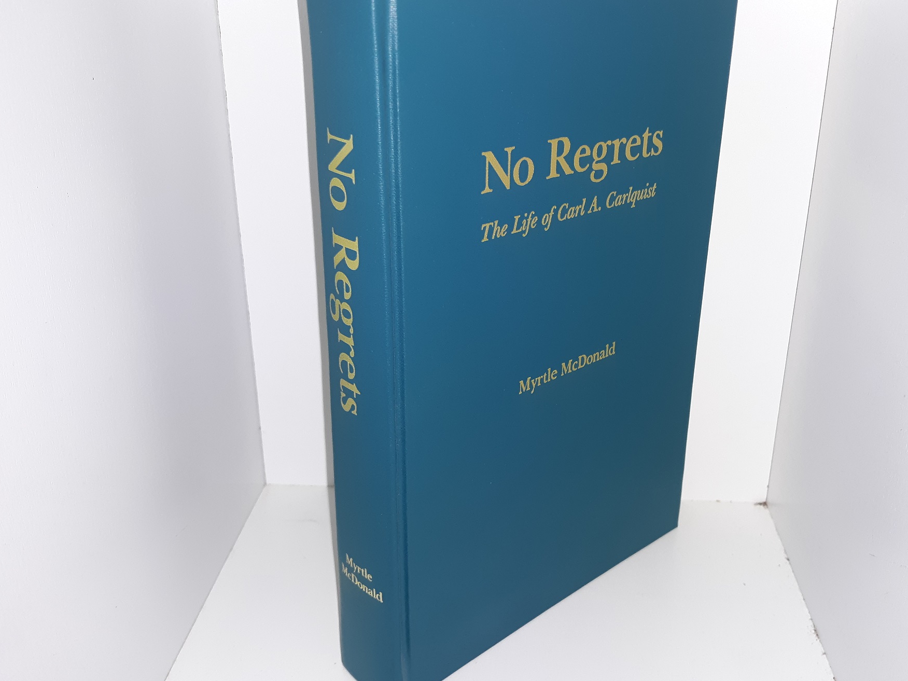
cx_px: 520
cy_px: 325
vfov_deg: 42.9
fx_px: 866
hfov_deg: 55.1
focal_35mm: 33
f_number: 1.7
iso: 64
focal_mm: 3.7
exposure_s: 1/120
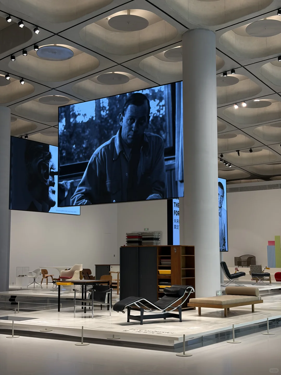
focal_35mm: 52
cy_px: 188
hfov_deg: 28.0
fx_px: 563
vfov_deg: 36.8
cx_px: 140
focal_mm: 5.96
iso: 32
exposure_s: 1/120
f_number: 1.6
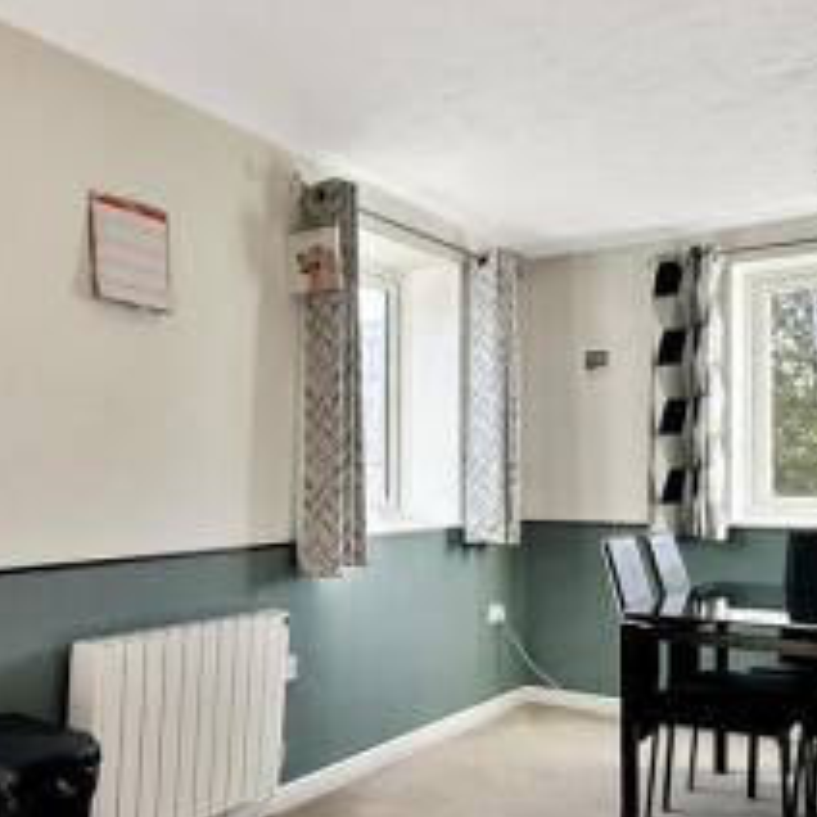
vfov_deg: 46.5
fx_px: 908
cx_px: 179
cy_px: 622
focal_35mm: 34
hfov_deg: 46.3
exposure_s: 1/109
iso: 40
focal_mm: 2.22
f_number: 2.2
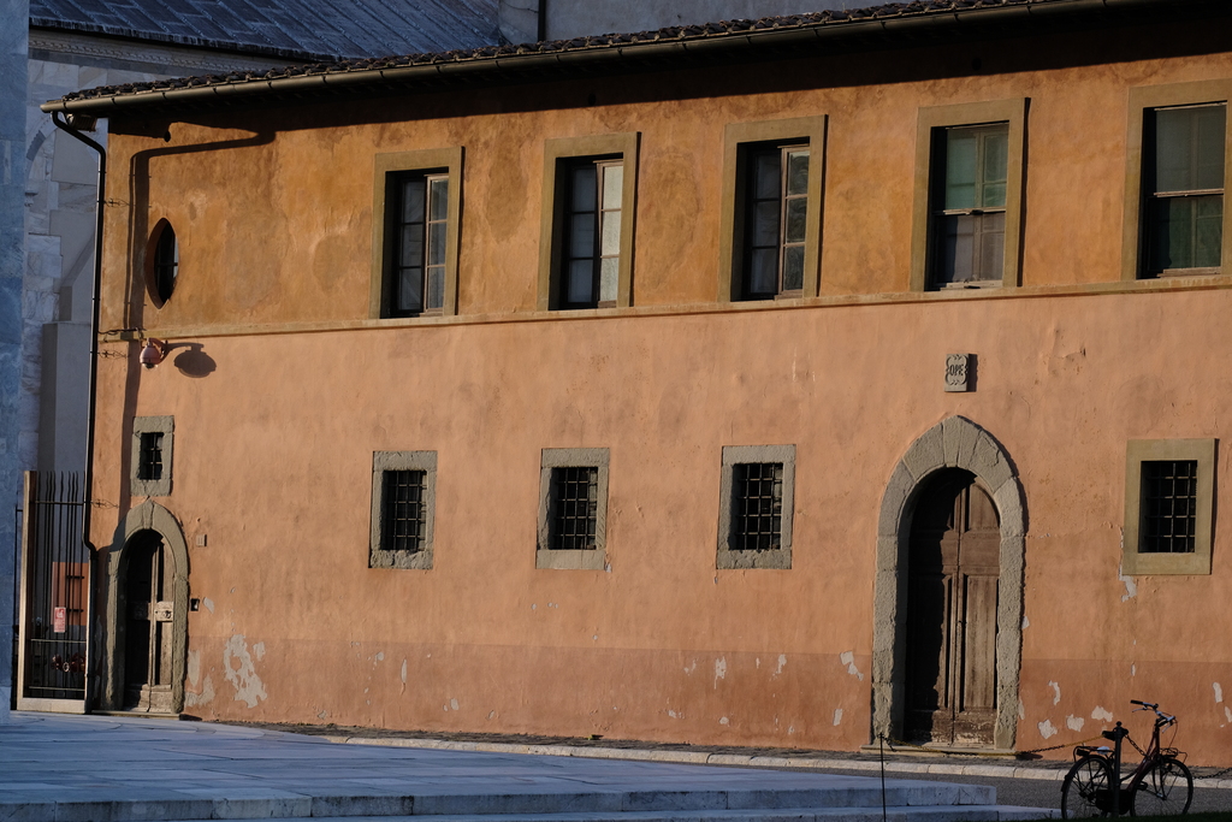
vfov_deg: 9.2
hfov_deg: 13.7
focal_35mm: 150
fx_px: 5134
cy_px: 411
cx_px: 616
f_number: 6.3
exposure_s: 1/480
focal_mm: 100
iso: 640
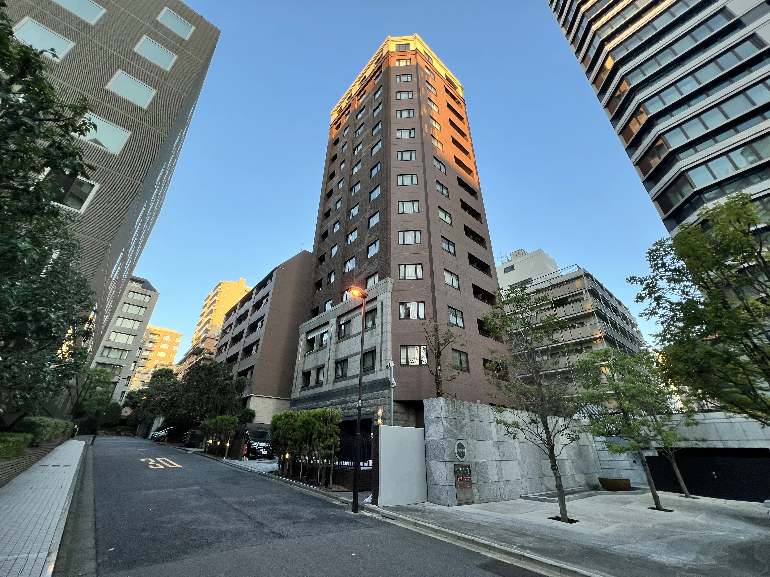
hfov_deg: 106.2
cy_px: 288
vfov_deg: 89.9
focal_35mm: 13
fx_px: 289
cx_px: 385
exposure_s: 1/100
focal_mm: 1.57
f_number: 1.8
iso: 32
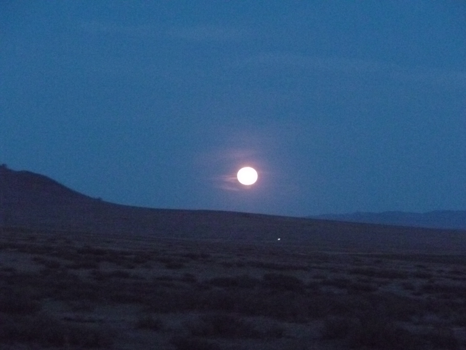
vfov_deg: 9.2
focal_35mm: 161
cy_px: 175
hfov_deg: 12.3
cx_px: 233
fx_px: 2167
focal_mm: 28.7
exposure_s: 1/8
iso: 1600
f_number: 5.3
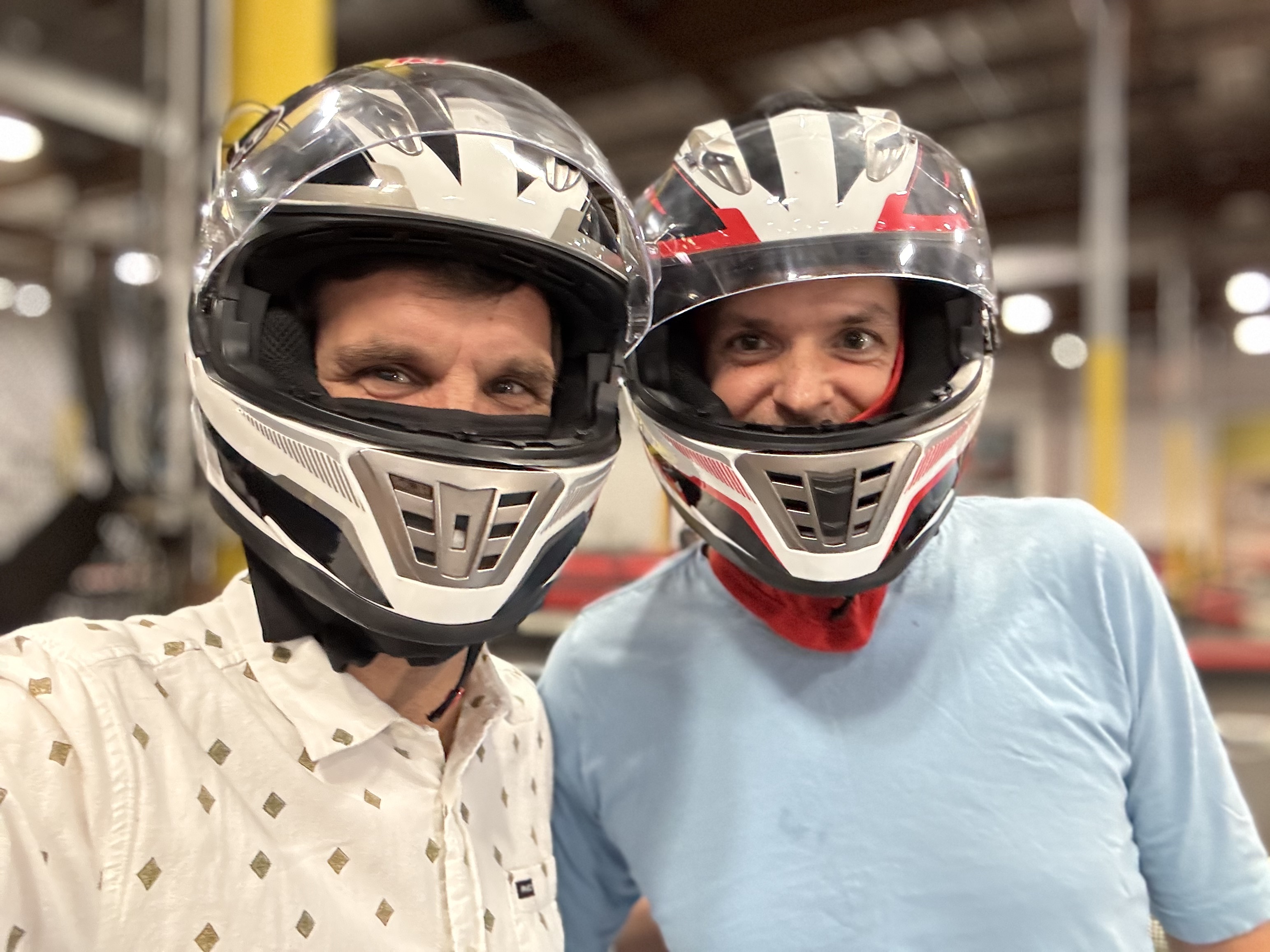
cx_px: 635
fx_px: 1101
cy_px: 476
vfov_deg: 46.8
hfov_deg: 60.0
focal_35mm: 30
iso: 320
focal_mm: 2.69
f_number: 1.9
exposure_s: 1/30
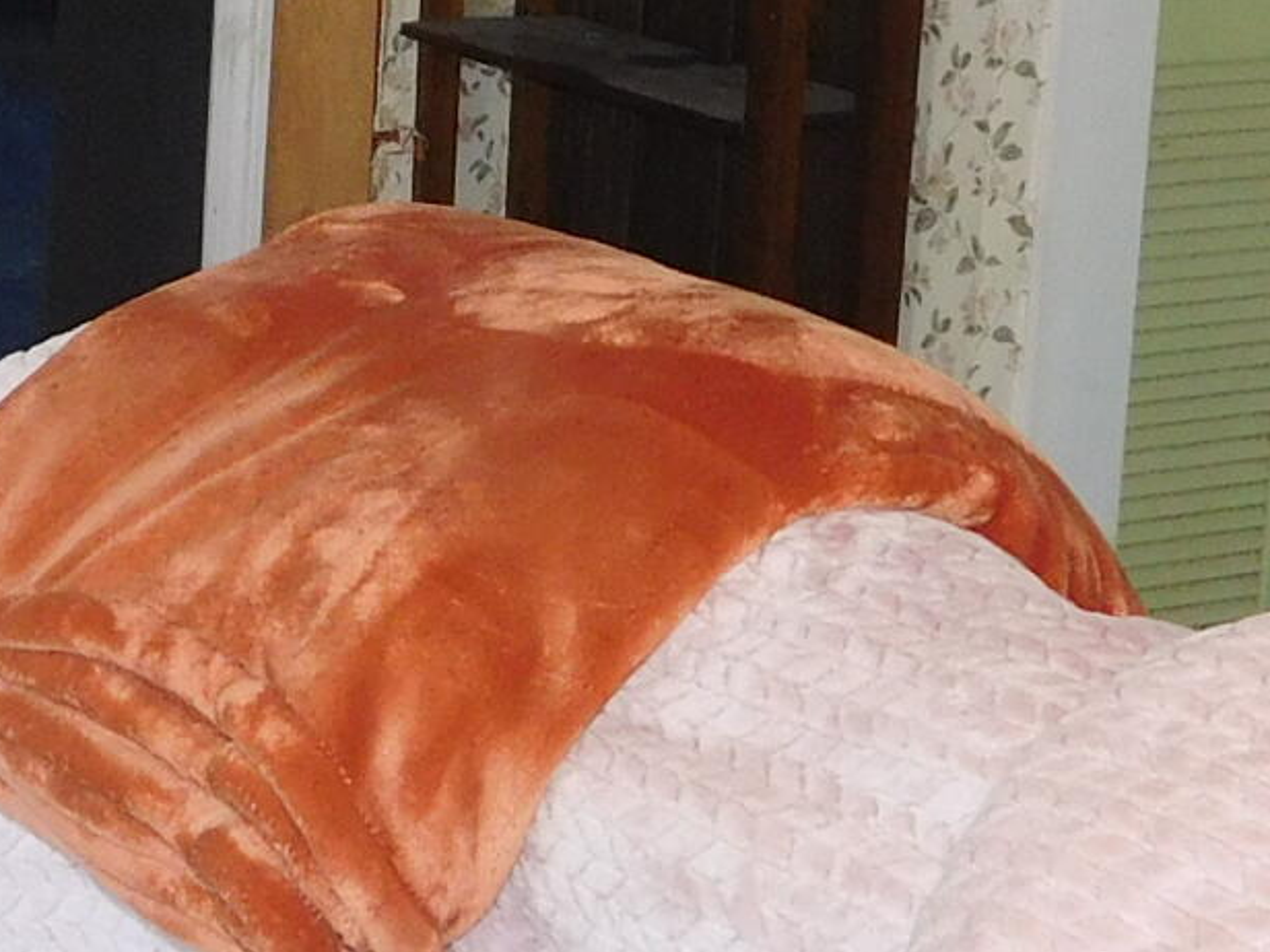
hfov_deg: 17.4
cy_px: 204
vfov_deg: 13.2
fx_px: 4109
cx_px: 274
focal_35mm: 112
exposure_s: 1/30
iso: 200
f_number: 3
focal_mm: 4
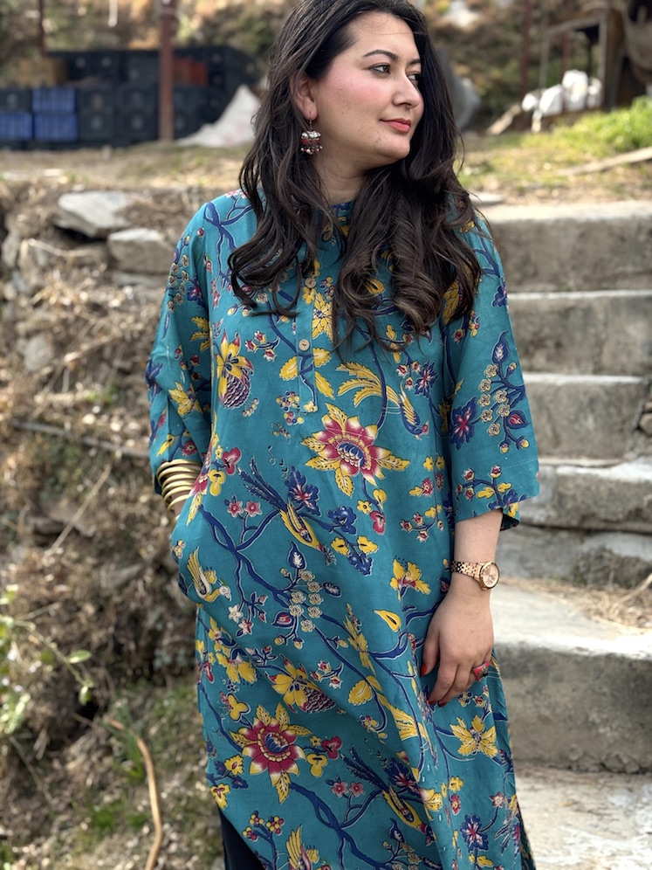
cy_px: 435
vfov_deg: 39.7
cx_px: 326
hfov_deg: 30.3
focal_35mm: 48
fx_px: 1205
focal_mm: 6.76
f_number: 1.78
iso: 64
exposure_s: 1/900
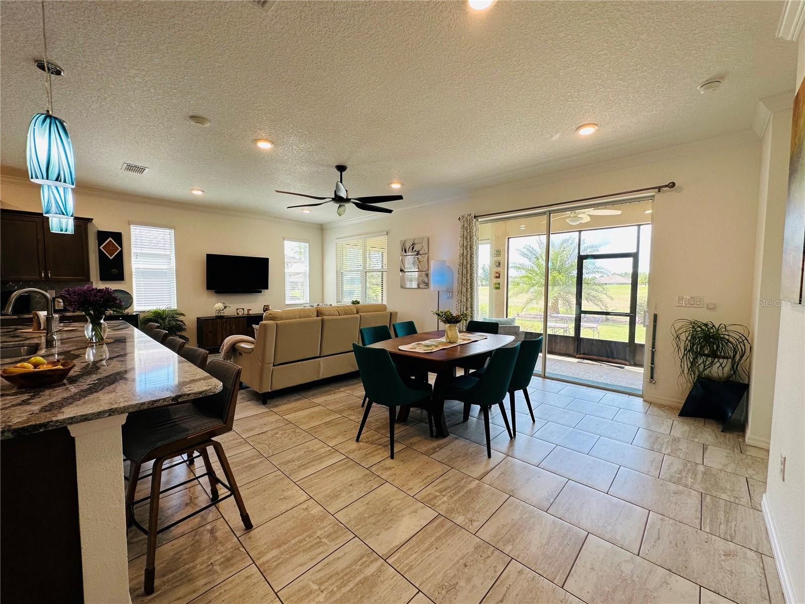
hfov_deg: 102.1
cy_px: 302
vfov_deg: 85.7
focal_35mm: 14
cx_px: 402
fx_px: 326
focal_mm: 2.22
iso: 80
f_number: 2.2
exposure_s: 1/120
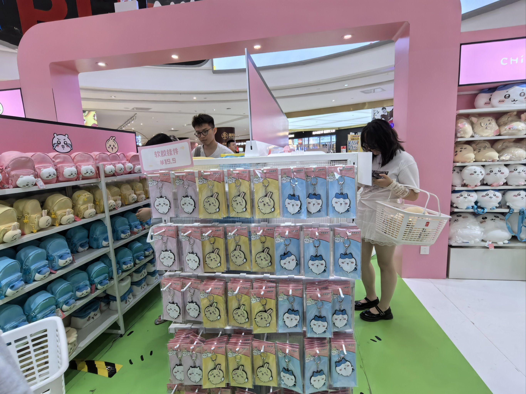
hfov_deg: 87.8
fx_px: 274
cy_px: 197
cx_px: 263
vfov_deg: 71.6
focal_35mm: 18
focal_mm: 1.76
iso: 80
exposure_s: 1/100
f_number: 2.2
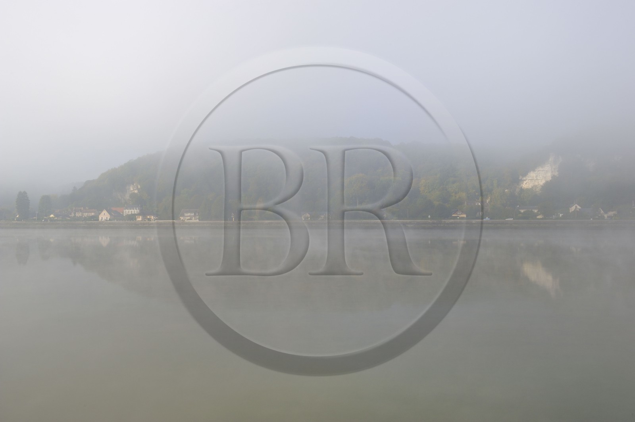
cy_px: 211
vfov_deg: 41.0
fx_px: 564
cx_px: 318
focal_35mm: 32
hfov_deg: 58.8
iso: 400
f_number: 13
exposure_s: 1/160
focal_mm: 32
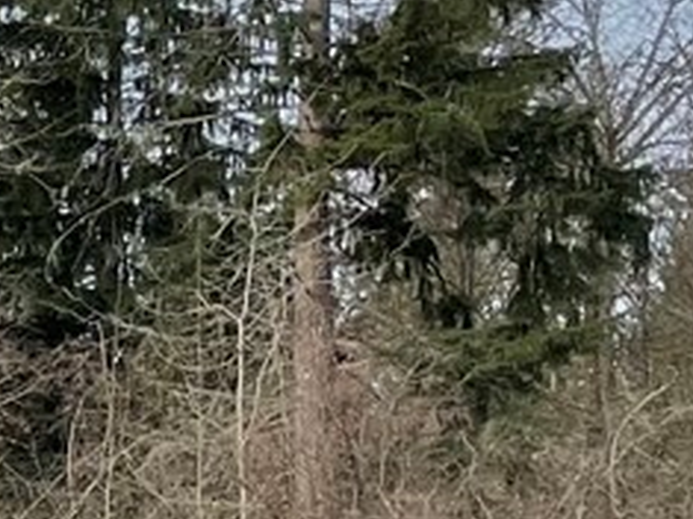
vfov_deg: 8.2
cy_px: 714
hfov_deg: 8.9
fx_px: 3542
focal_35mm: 177
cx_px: -1460
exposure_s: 1/2053
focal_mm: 4.2
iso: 32
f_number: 1.6
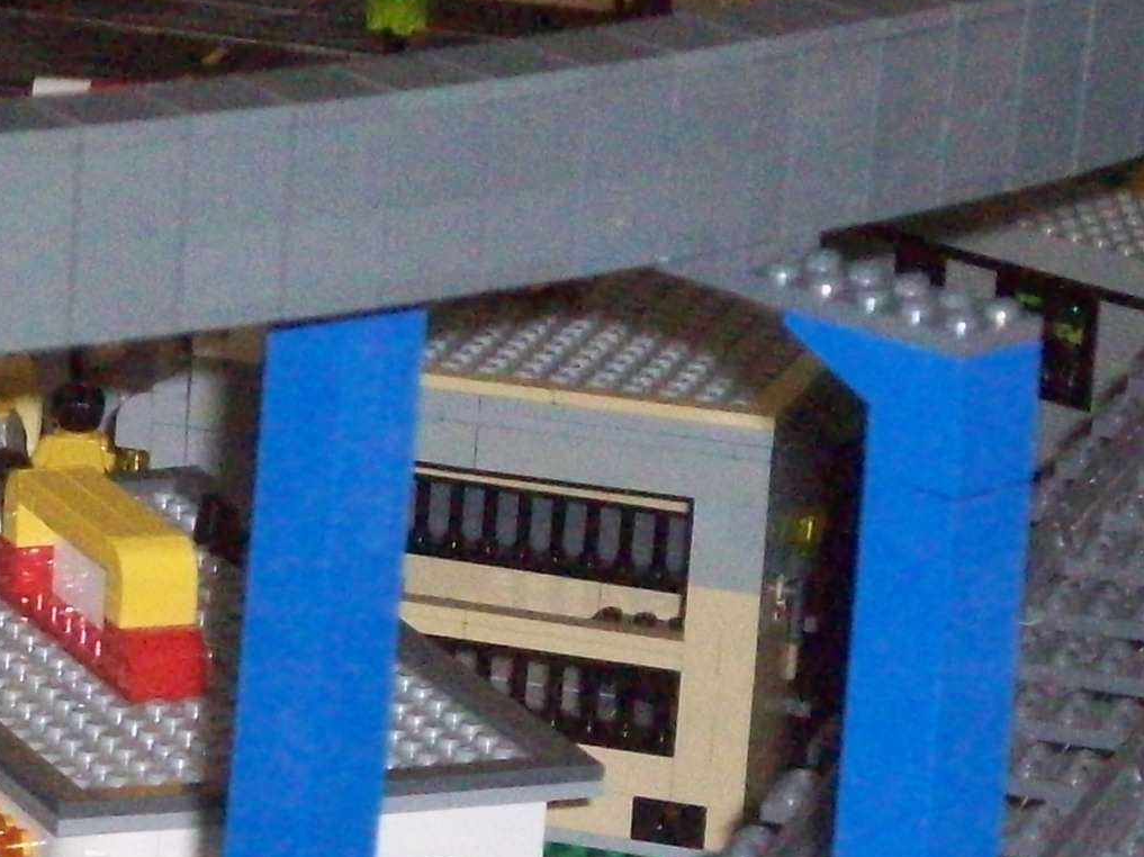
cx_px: 47
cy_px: 706
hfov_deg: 7.0
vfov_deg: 5.2
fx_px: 9349
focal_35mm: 283
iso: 800
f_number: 5.2
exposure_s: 1/128
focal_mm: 18.6
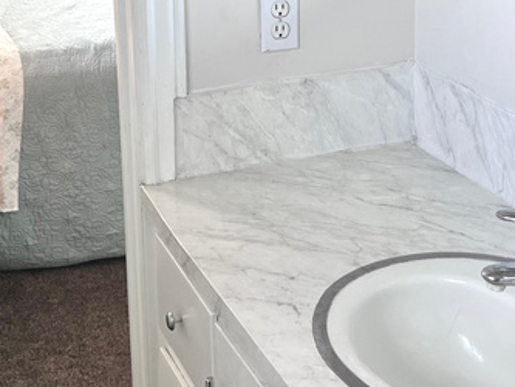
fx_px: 1191
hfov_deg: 24.3
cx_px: 350
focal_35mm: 80
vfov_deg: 18.2
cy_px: 43
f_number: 1.5
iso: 64
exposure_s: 1/121
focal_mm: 5.7
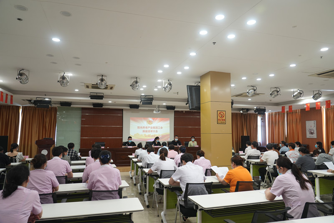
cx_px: 167
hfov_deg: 73.8
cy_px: 112
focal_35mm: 24
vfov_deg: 53.1
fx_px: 223
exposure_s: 1/30
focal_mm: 24
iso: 500
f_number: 4
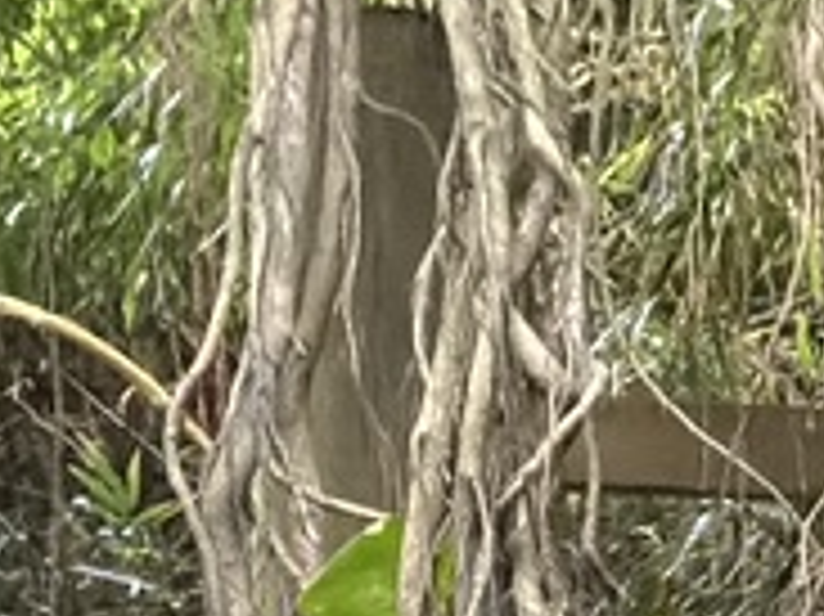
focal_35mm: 559
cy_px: 1659
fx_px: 13298
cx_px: 1414
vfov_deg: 2.6
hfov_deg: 3.5
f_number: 2.8
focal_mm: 16.89
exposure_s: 1/77
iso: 640
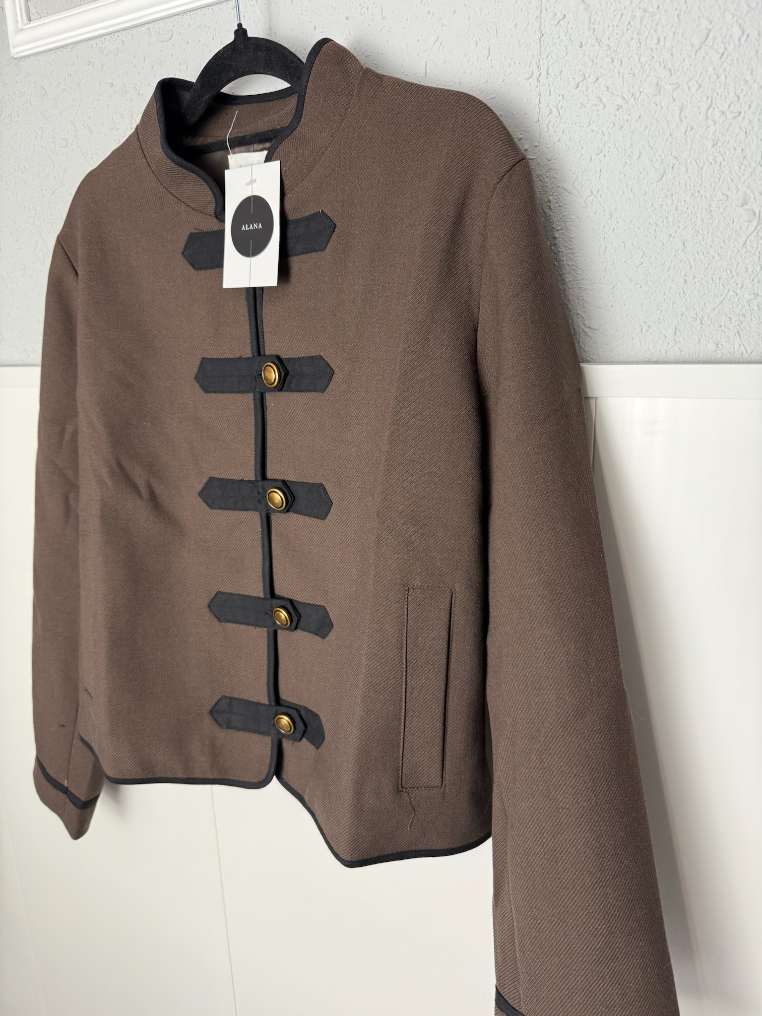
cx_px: 381
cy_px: 508
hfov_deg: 56.8
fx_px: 704
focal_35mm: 24
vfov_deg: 71.6
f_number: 1.78
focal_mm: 6.76
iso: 200
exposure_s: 1/100
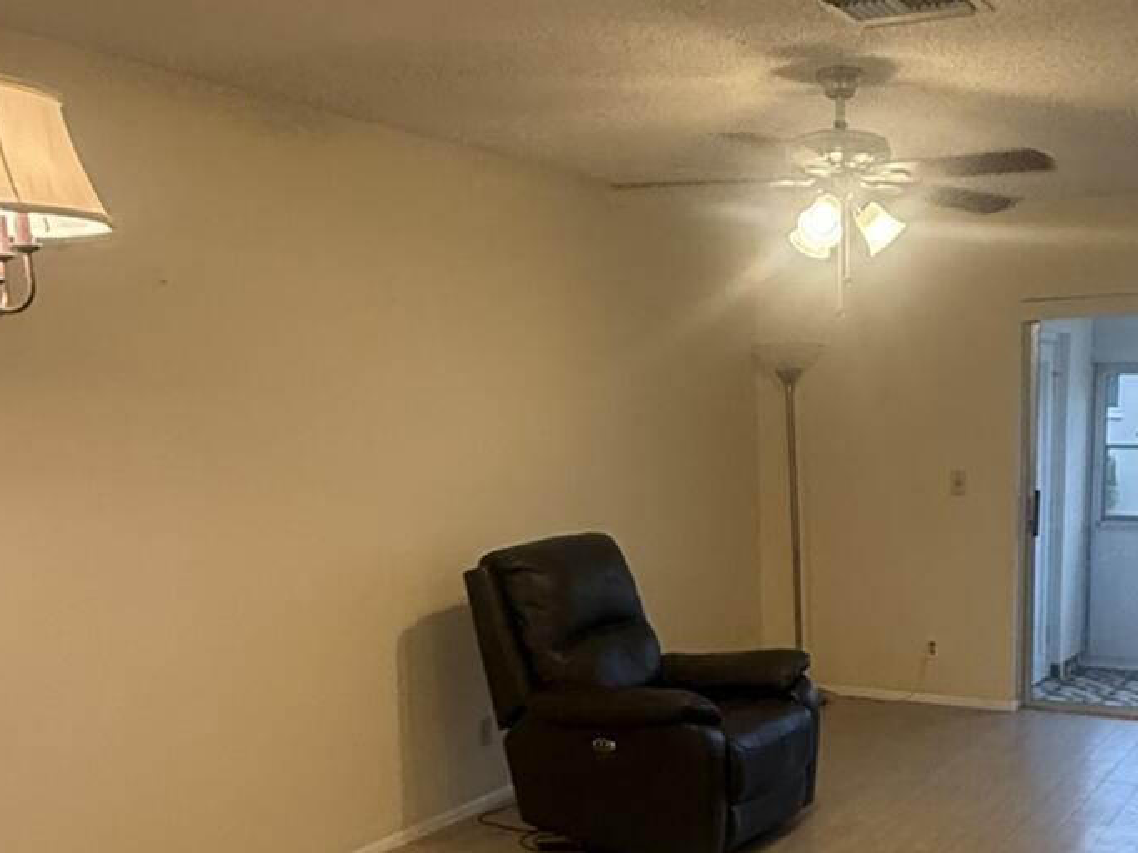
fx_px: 1348
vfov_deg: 34.0
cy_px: 693
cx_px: 801
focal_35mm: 41
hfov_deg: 44.8
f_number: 2.2
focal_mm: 2.22
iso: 400
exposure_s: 1/120
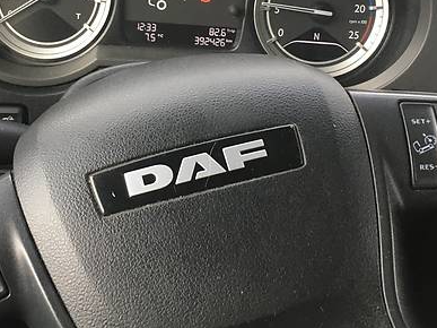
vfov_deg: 24.1
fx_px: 757
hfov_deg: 31.9
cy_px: 72
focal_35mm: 60
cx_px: 142
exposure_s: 1/33
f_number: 2.2
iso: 40
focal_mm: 4.2
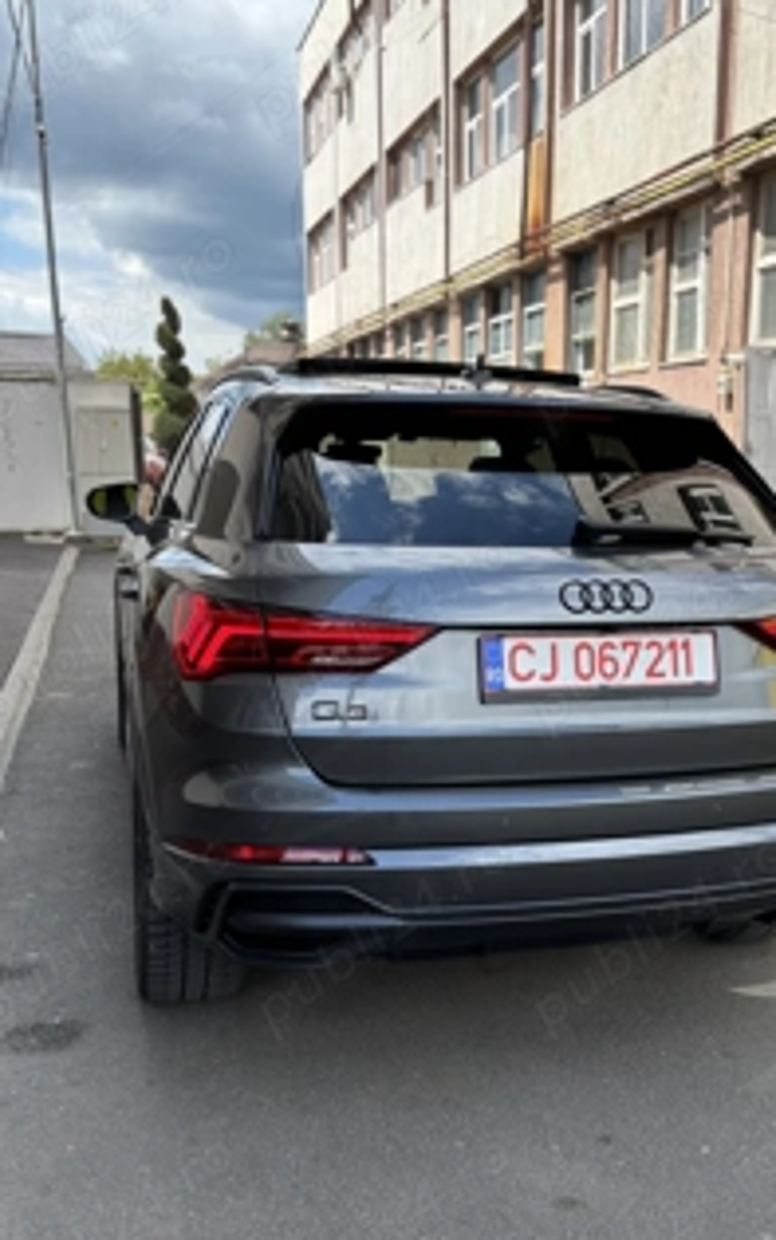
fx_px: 1184
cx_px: 520
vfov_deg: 55.2
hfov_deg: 35.9
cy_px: 697
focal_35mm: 35
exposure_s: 1/736
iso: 50
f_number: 1.6
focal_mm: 5.96
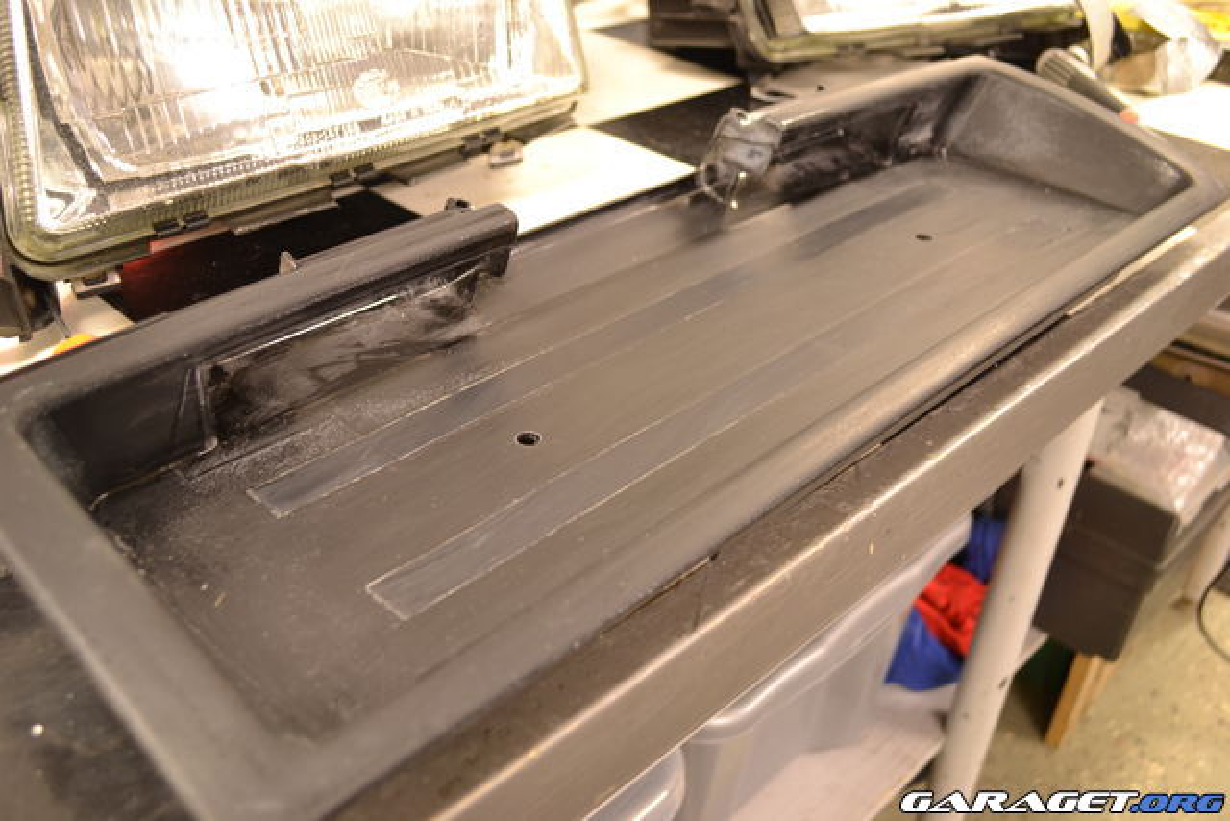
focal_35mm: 33
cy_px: 410
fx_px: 1128
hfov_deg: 57.2
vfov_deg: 40.0
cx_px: 615
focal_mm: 22
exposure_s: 1/1.3
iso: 100
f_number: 4
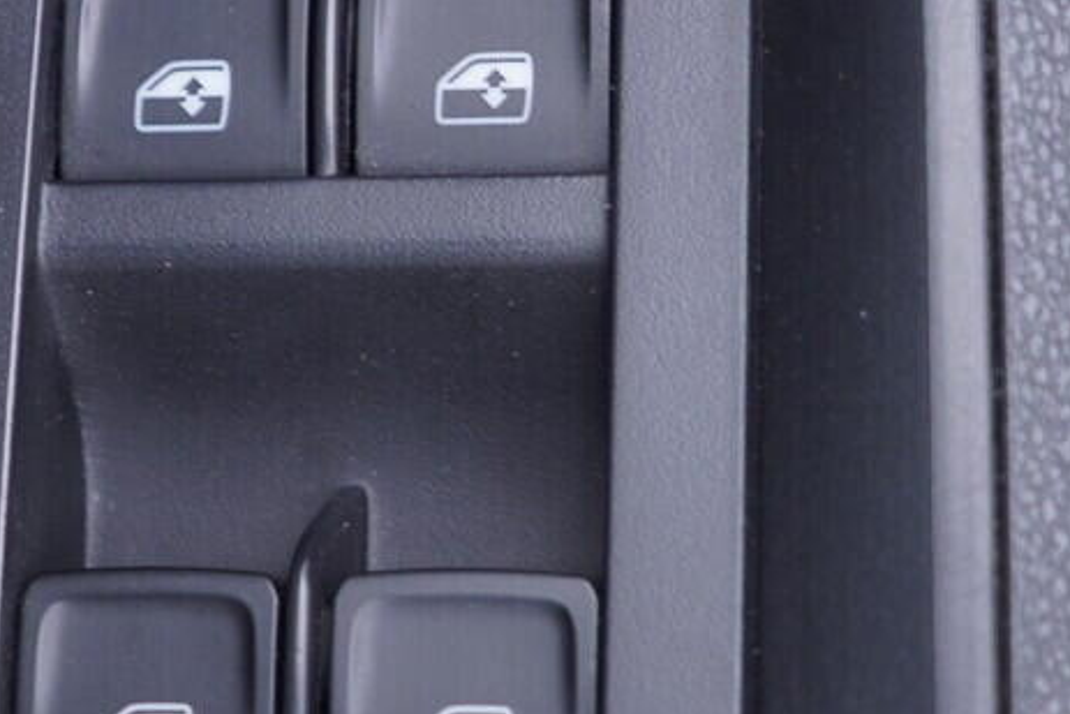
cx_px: 469
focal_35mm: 112
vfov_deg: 12.2
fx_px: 3330
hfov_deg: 18.2
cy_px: 201
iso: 200
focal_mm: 24
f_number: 2.8
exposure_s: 1/40
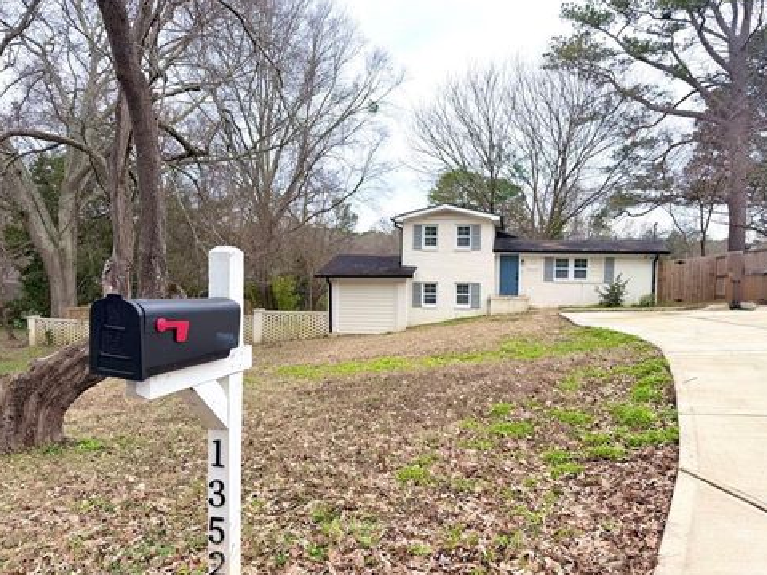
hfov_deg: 69.4
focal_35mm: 25
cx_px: 396
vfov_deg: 54.9
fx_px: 554
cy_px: 293
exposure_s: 1/580
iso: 80
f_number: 1.78
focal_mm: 6.76
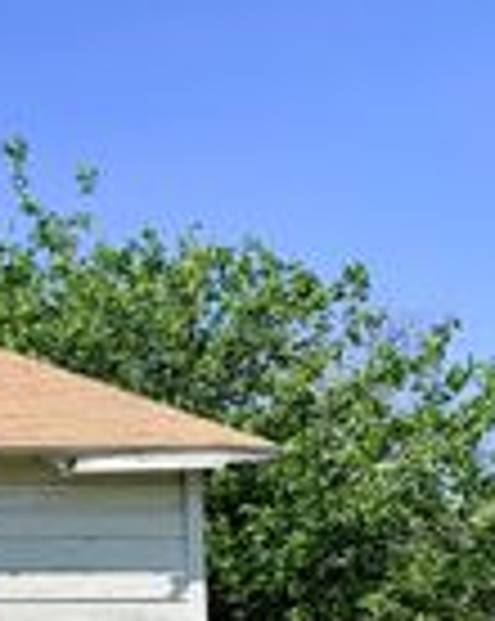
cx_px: -598
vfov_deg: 21.1
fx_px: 1560
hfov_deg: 14.0
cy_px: 731
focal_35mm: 85
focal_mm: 6.76
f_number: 1.78
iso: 80
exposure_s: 1/5714
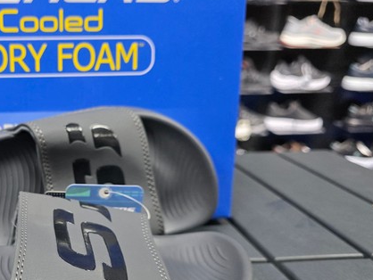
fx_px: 474
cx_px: 48
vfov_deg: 32.5
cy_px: 195
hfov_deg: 40.2
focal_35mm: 44
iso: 320
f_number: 1.7
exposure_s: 1/100
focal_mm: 6.3
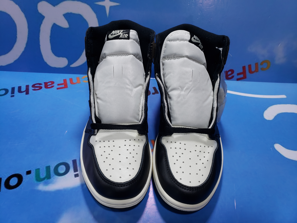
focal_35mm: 26
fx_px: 223
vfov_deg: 53.1
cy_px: 112
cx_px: 148
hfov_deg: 67.3
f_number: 2.4
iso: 64
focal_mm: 4.3
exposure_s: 1/50
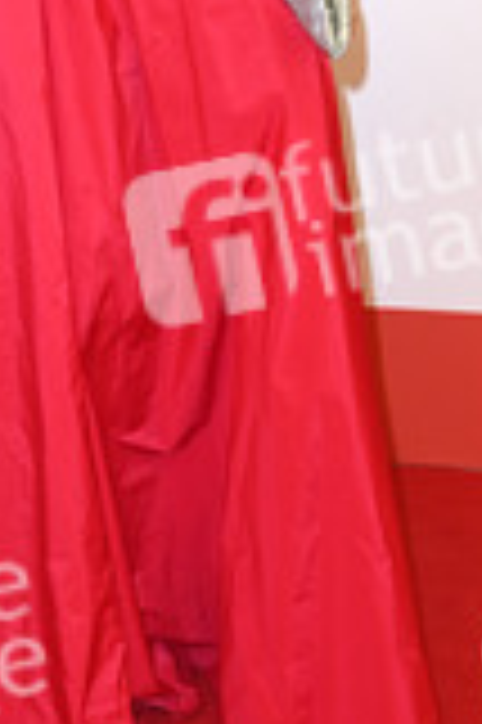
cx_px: -54
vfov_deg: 16.2
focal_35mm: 124
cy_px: -4
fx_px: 2496
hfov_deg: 10.9
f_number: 7.1
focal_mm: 50
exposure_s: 1/250
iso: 640
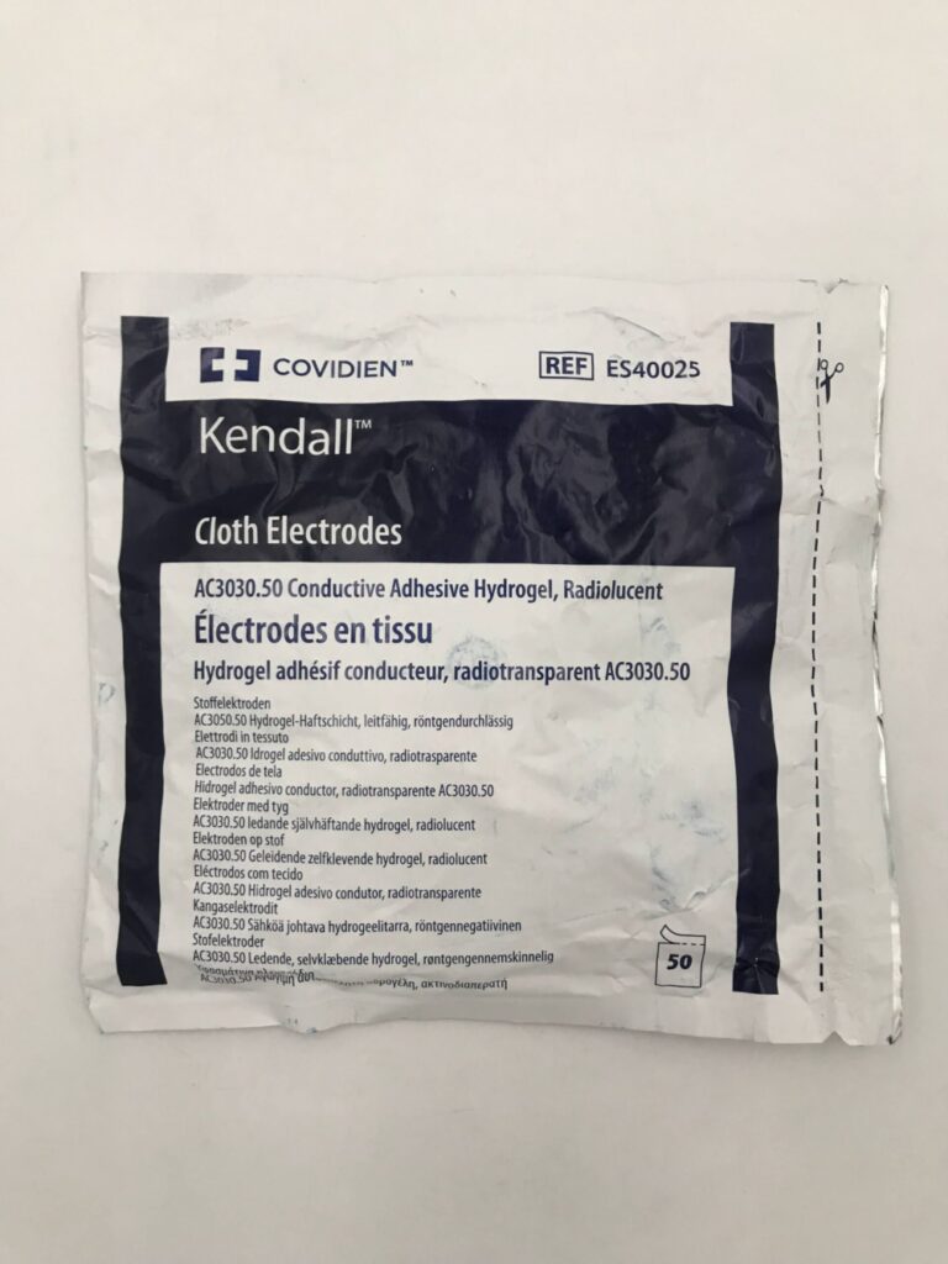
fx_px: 1022
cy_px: 632
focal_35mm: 28
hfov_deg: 49.7
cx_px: 474
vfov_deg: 63.4
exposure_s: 1/40
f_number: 1.8
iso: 25
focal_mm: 3.99
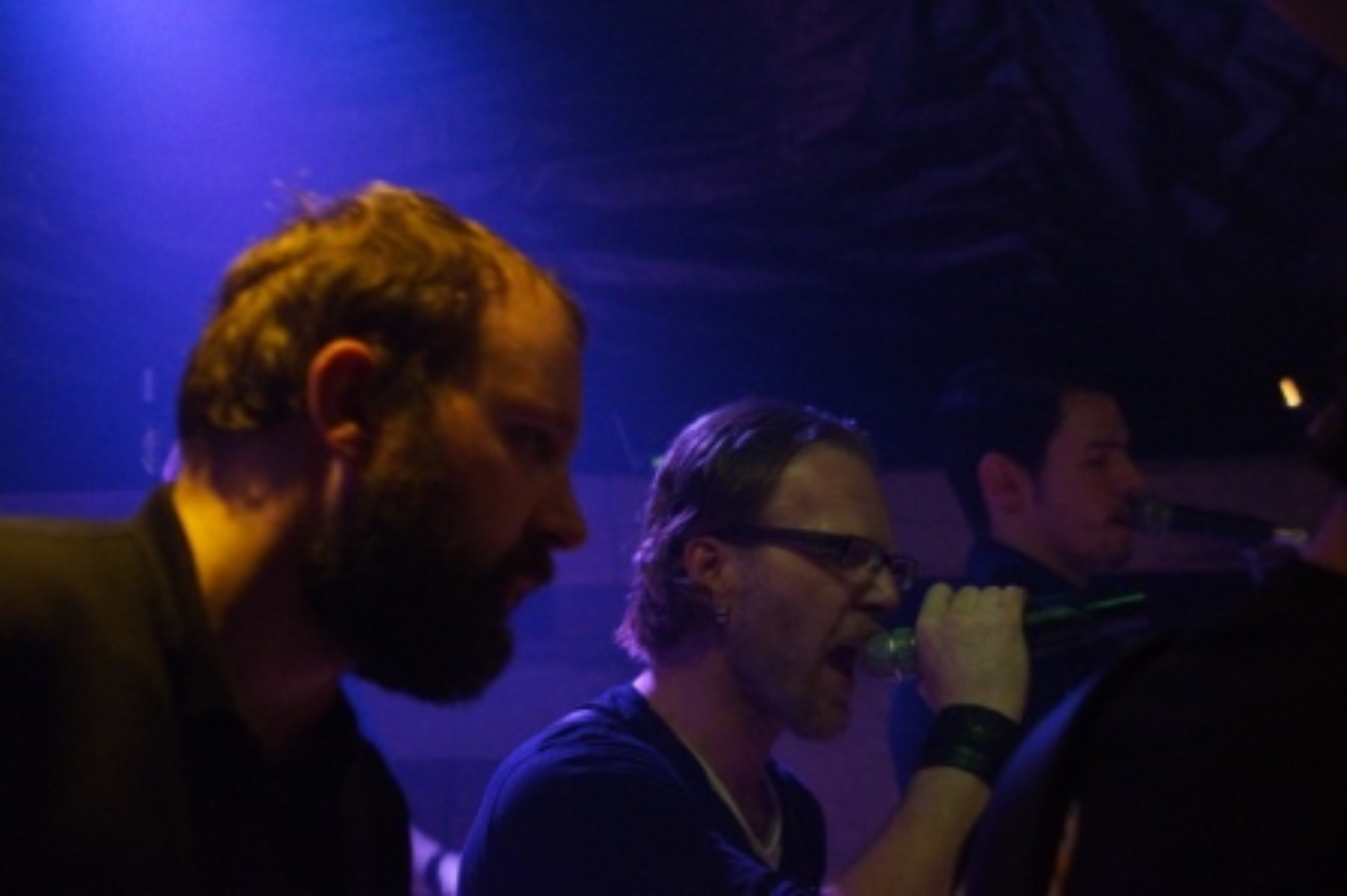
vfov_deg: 16.5
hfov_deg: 24.6
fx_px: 3085
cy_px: 448
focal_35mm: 82
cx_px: 674
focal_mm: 55
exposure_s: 1/80
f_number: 4.5
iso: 3200
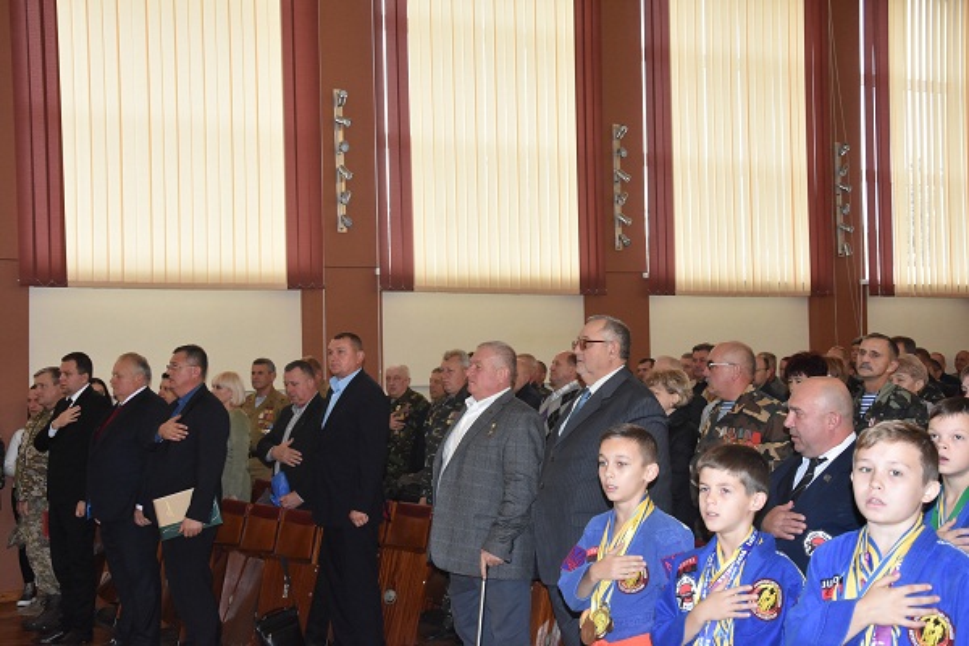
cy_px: 323
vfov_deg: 26.5
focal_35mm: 51
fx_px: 1373
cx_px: 484
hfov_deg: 38.9
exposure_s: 1/250
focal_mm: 34
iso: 1600
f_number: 5.6
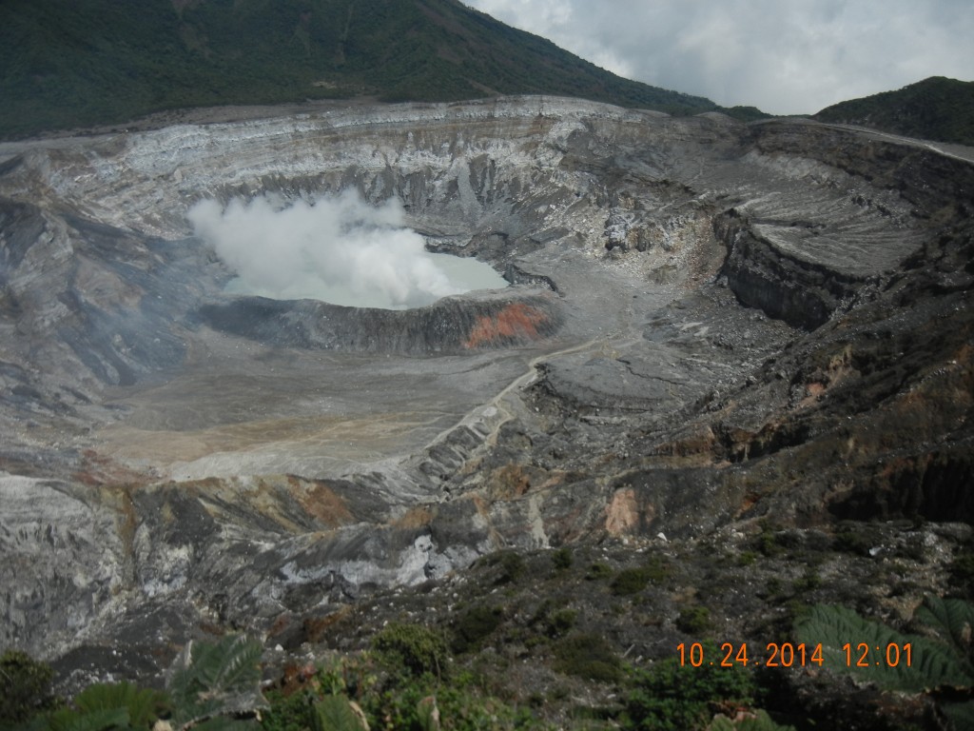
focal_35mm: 30
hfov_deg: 60.0
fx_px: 844
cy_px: 366
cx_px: 487
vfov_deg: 46.8
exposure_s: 1/855
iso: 160
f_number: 7
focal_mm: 5.4
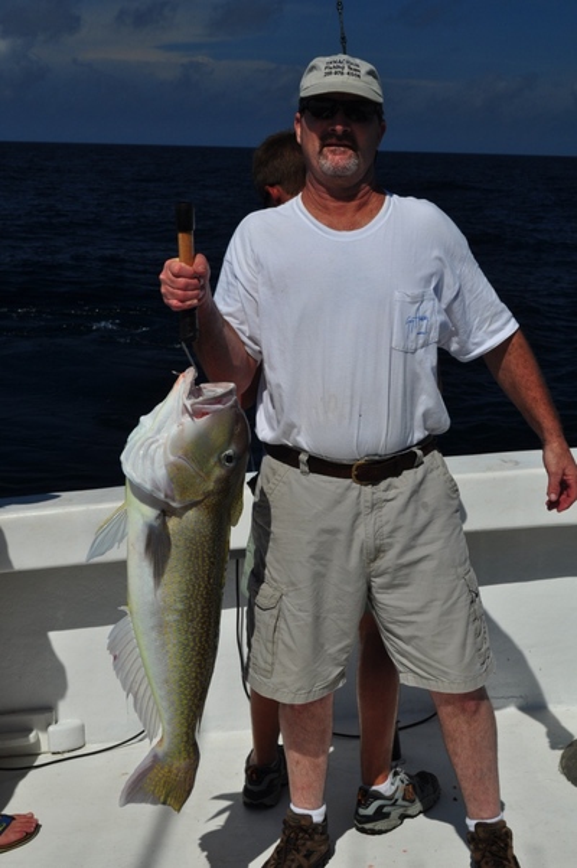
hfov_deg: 25.7
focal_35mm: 52
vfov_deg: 37.9
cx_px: 288
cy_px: 434
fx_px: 1265
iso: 200
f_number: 11
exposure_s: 1/500
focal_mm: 35
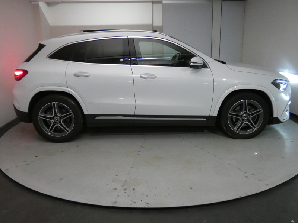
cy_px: 112
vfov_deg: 46.8
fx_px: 258
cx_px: 149
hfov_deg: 60.0
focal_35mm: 30
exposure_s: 1/80
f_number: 3.3
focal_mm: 5.3
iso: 500
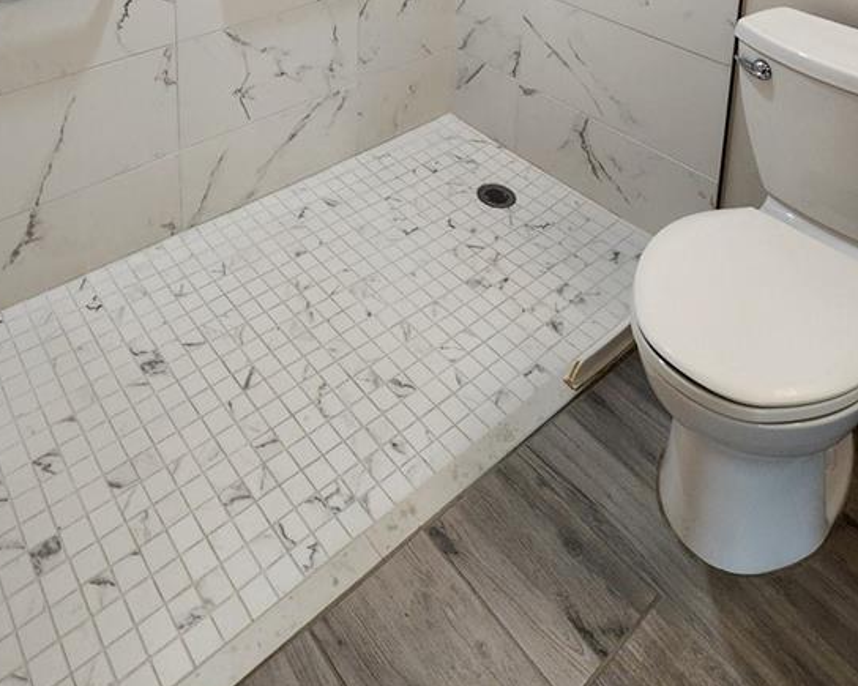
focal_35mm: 28
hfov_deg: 60.7
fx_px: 711
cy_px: -192
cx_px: 282
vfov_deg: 35.9
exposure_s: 1/60
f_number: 2.2
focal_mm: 2.2
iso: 160
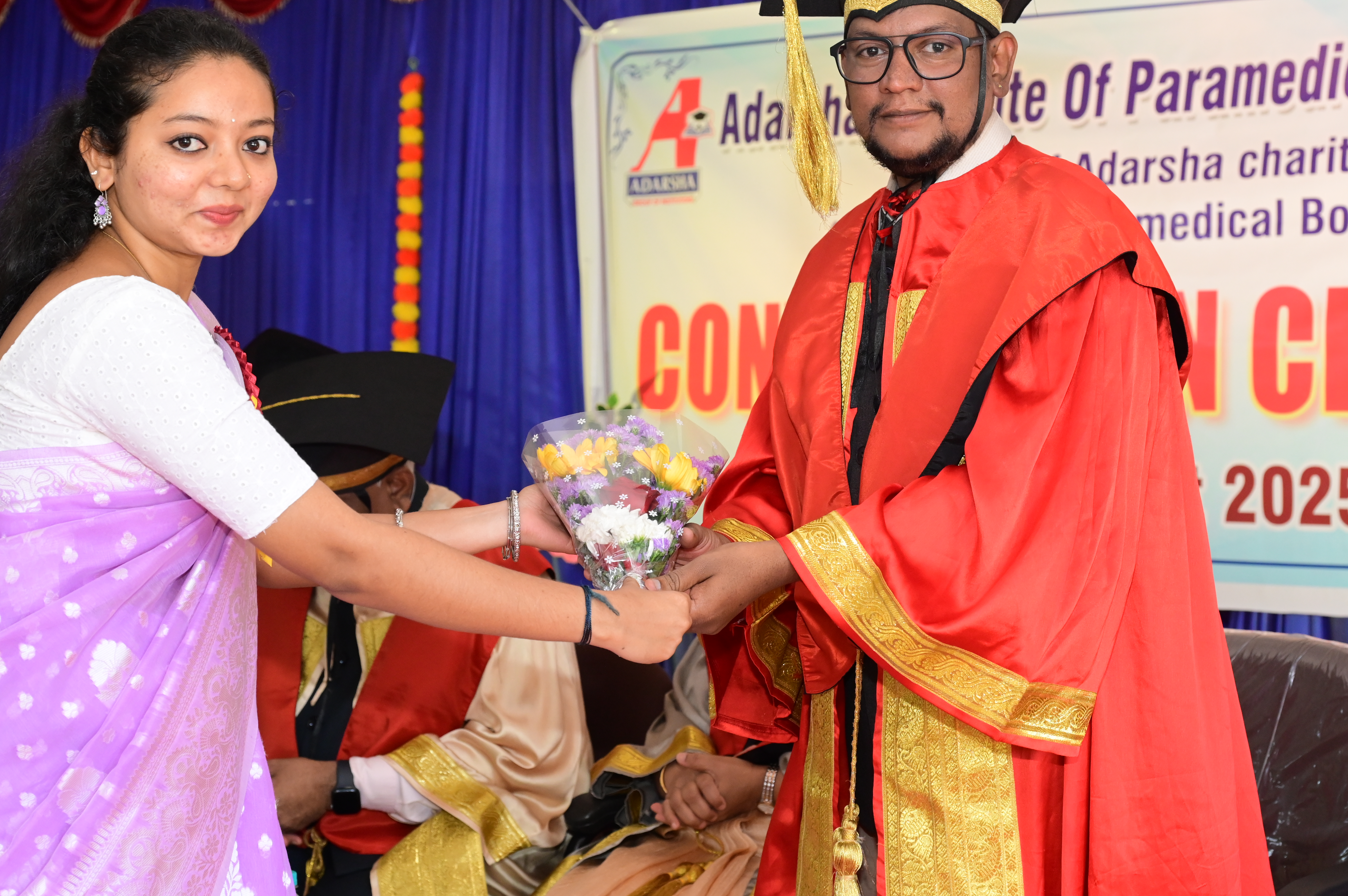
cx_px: 674
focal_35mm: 66
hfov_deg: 30.5
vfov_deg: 20.6
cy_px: 378
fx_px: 2470
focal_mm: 57
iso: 2500
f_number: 5.6
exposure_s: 1/125
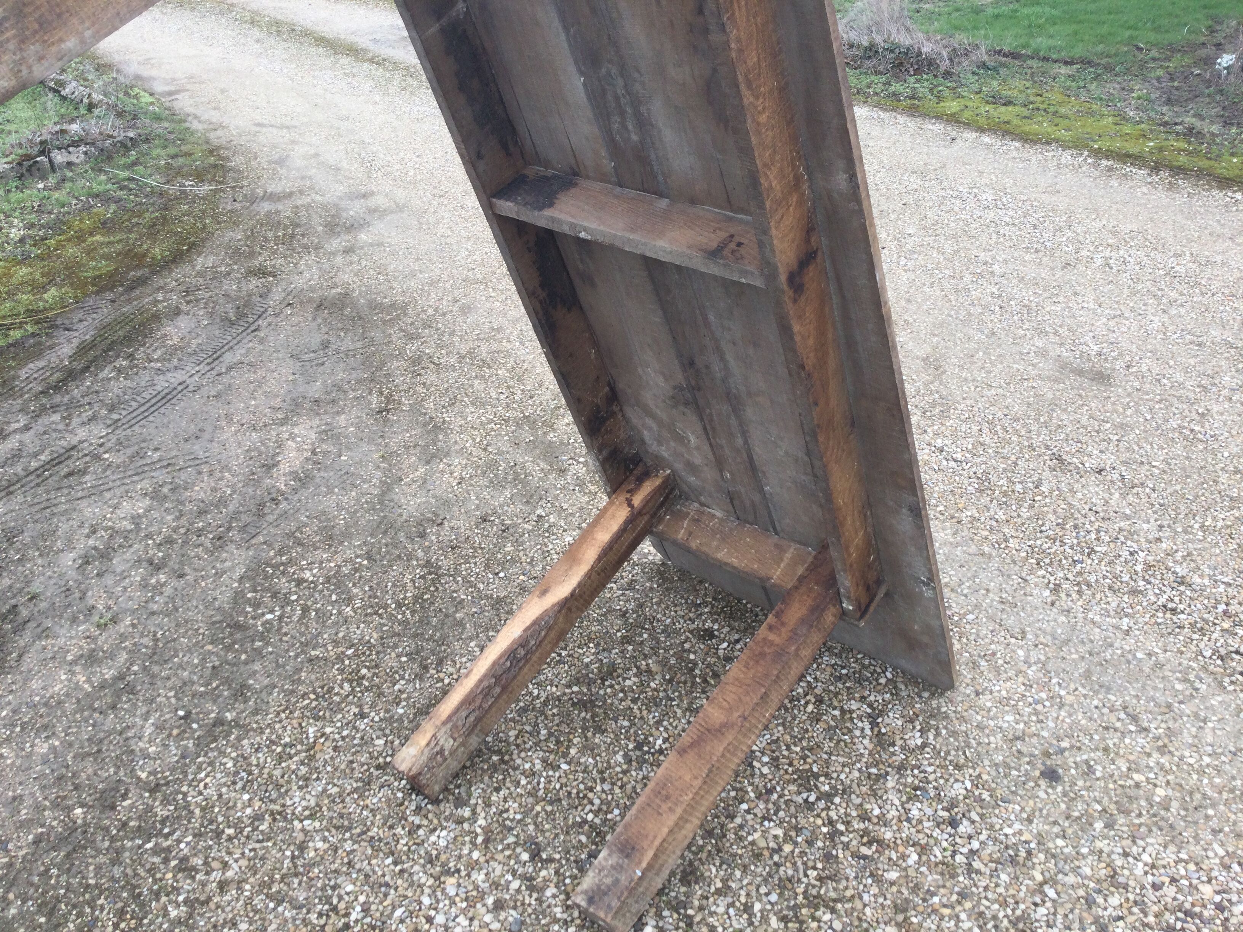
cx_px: 622
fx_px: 1113
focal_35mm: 31
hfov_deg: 58.4
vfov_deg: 45.4
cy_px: 466
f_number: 2.4
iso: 32
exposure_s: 1/100
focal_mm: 3.3
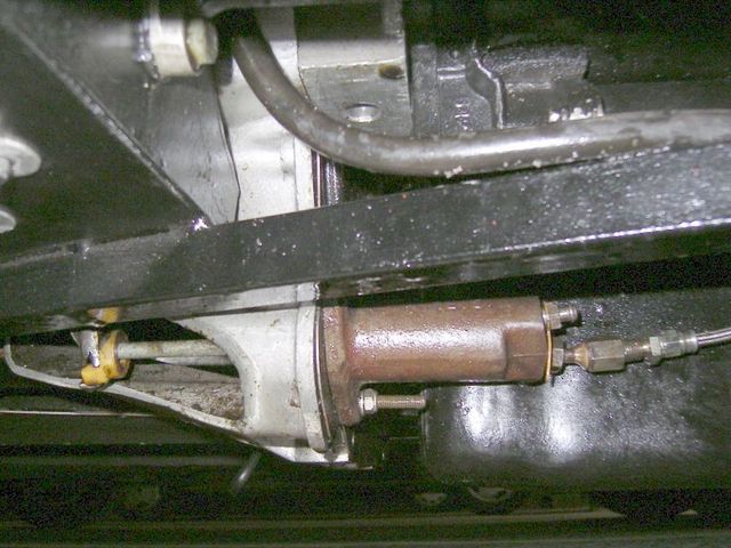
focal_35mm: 36
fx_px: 760
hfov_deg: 51.4
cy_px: 274
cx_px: 366
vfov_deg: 39.7
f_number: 2.8
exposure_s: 1/30
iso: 100
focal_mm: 5.6
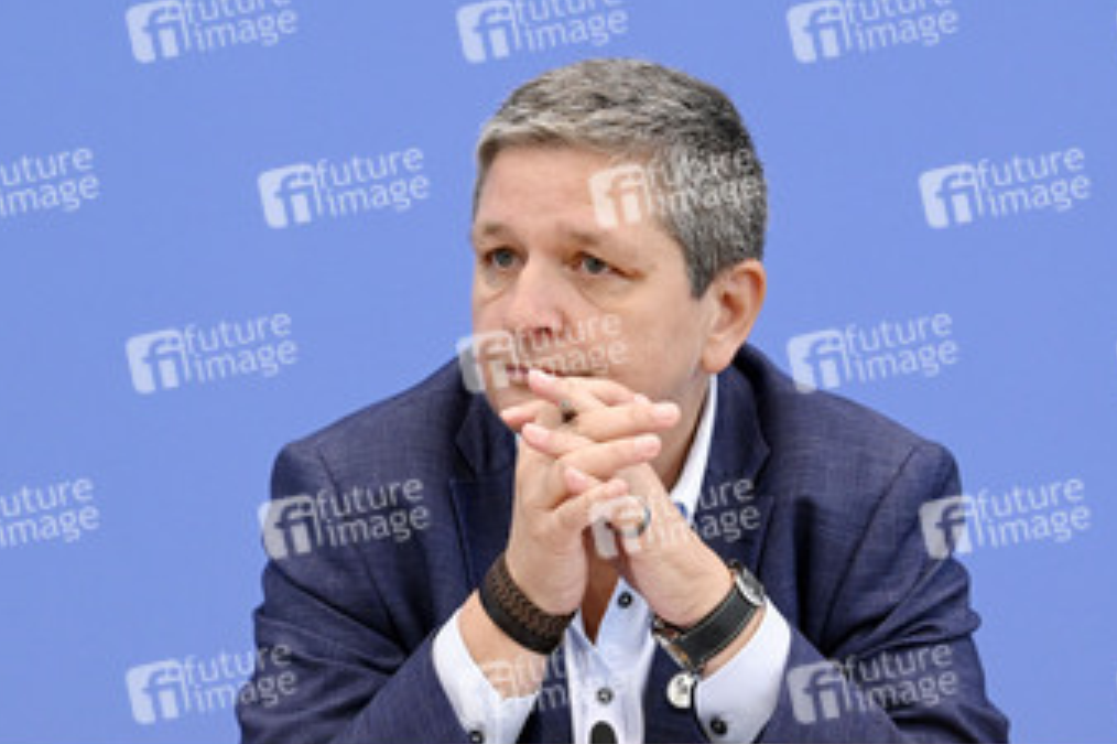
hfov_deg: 17.1
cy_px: 436
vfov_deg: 11.4
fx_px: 3721
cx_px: 587
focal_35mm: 120
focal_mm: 90
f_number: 6.3
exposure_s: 1/500
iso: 4000
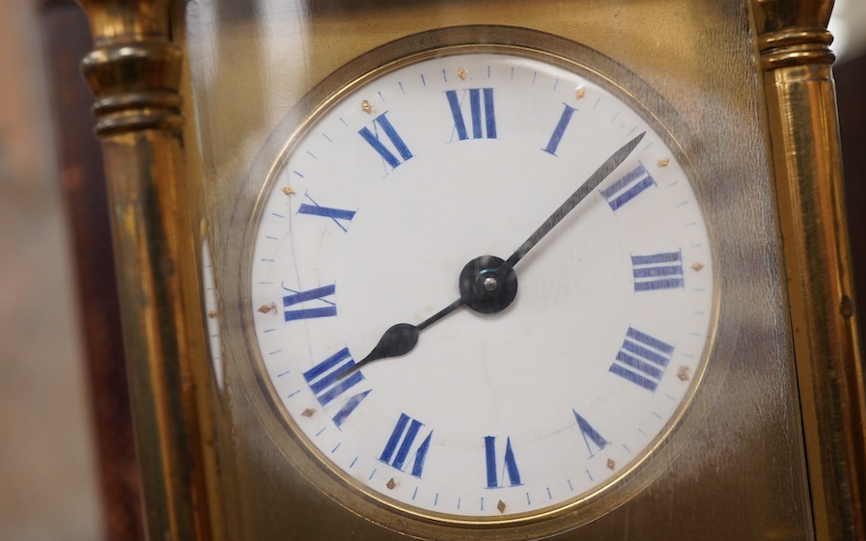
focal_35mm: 46
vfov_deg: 28.0
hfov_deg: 43.5
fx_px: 1086
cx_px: 433
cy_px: 257
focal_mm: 30
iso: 1250
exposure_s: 1/125
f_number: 8
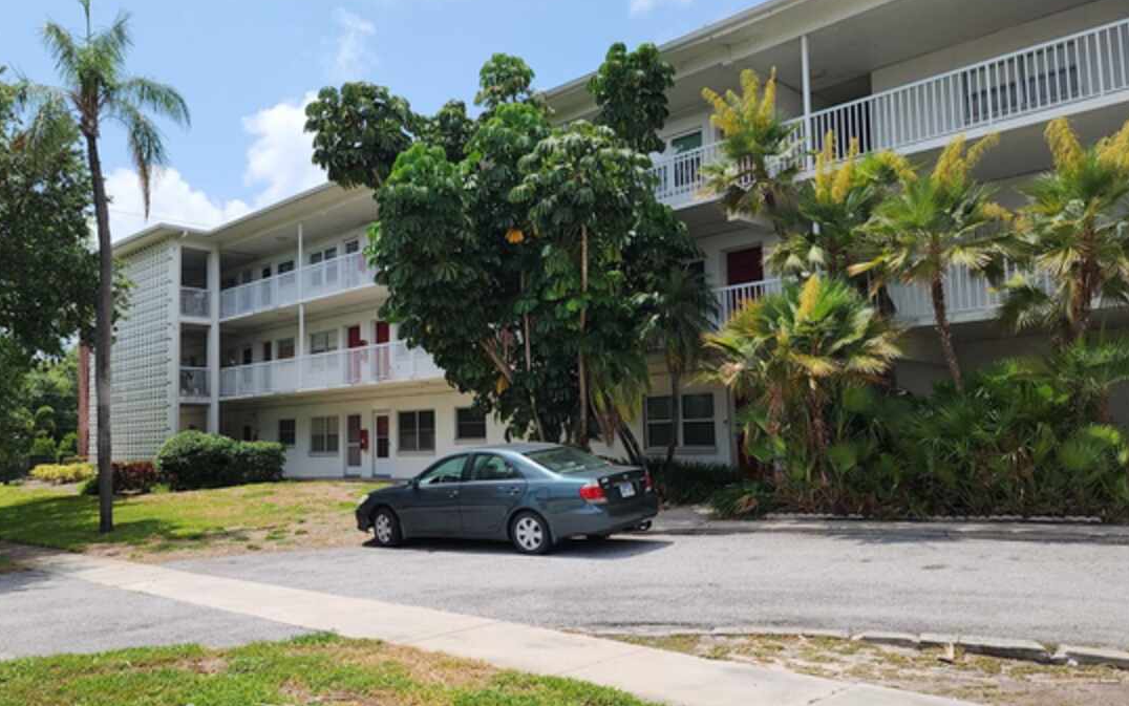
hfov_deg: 64.3
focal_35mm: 29
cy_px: 355
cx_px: 480
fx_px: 892
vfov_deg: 43.2
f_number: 1.8
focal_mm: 6.4
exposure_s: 1/1199
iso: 12
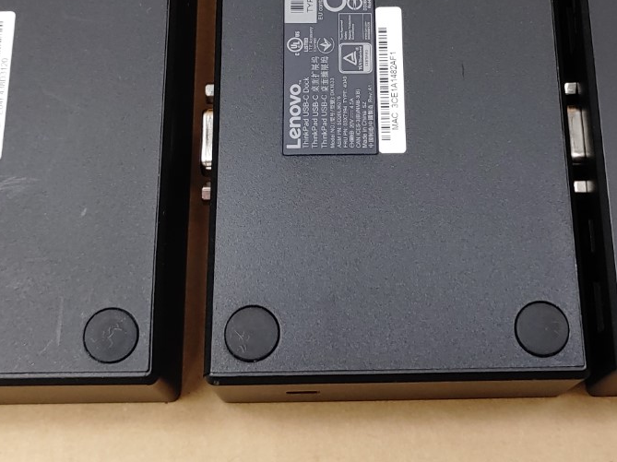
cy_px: 106
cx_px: 360
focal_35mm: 56
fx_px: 998
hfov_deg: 34.3
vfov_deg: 25.7
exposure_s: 1/240
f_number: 1.8
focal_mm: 4.36
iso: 100
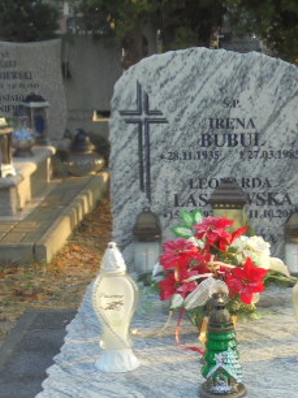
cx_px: 217
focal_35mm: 90
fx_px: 1034
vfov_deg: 21.6
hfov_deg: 16.3
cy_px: 295
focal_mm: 7.8
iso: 100
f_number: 4.5
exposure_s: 1/60
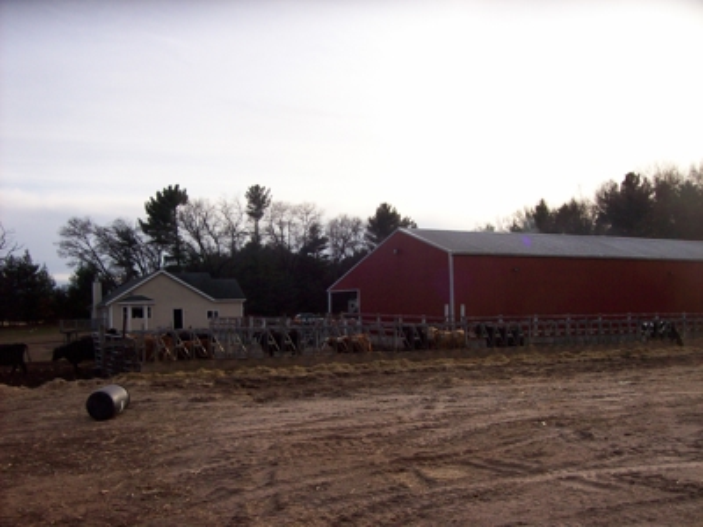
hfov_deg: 51.4
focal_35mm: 36
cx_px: 352
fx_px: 731
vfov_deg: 39.7
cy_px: 264
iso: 80
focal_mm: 6
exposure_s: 1/474
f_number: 4.8
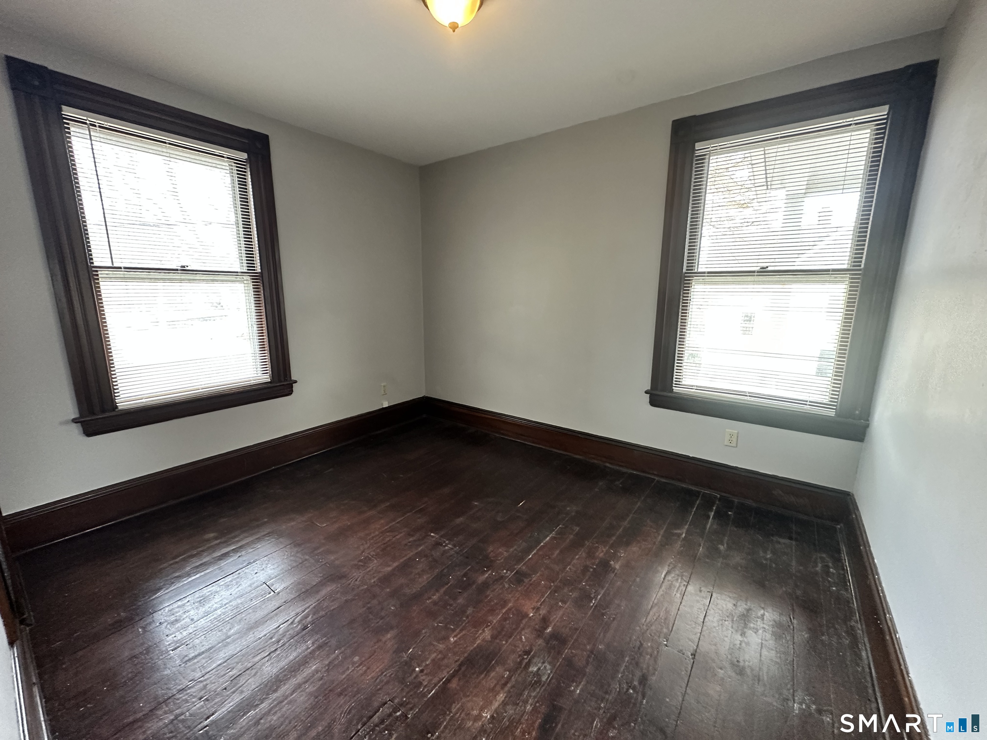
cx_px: 494
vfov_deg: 85.7
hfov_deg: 102.1
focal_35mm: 14
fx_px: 399
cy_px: 370
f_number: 2.2
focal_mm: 2.22
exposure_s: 1/60
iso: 500
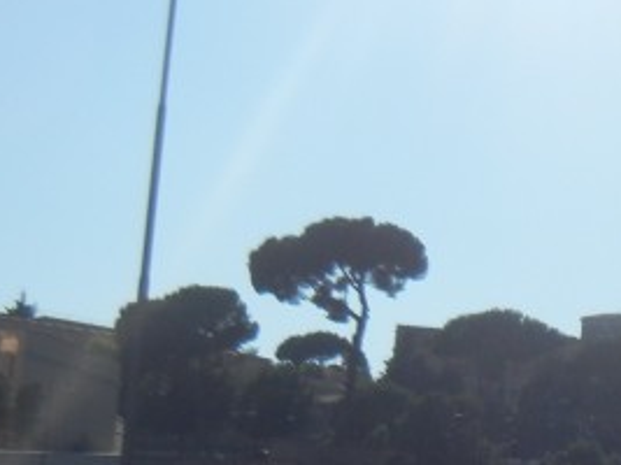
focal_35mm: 115
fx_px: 2062
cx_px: 781
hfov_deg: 16.3
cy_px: 507
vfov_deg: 12.7
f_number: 7
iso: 160
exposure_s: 1/935
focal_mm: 5.4
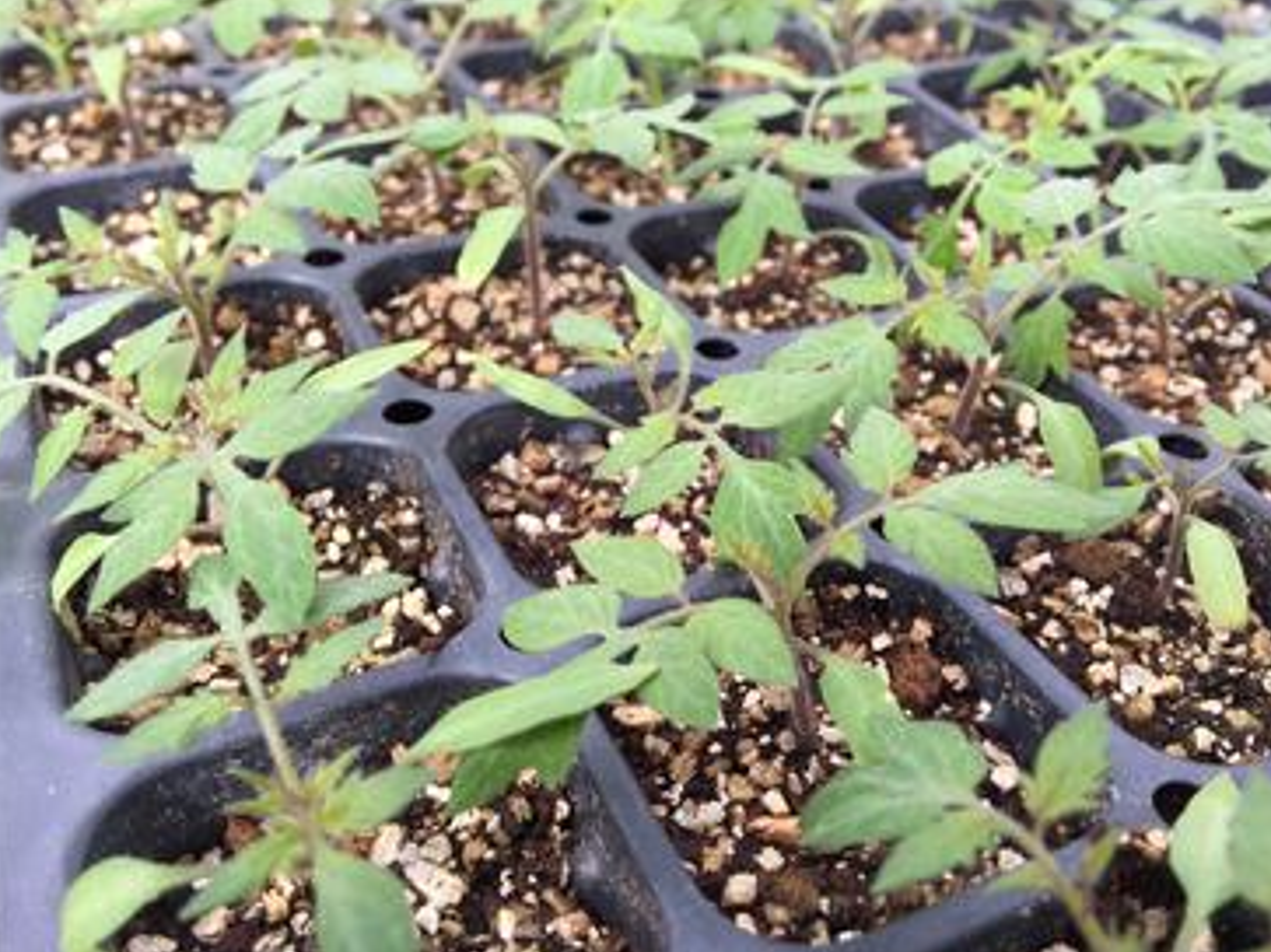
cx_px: 690
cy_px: 452
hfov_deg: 56.8
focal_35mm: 32
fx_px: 1175
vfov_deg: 44.1
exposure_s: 1/291
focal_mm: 4.15
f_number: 2.2
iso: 32
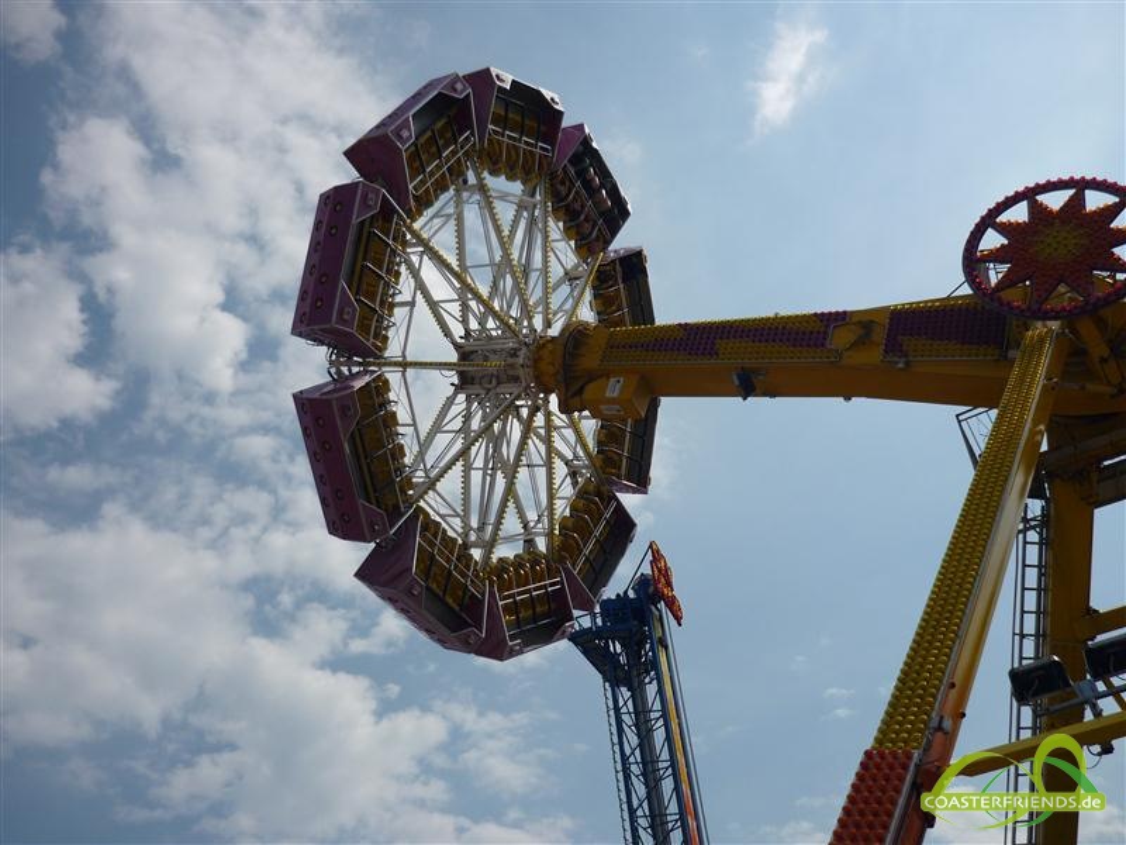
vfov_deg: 42.9
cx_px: 563
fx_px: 1073
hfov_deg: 55.4
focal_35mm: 33
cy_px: 422
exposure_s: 1/640
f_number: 8
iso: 100
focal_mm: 5.5
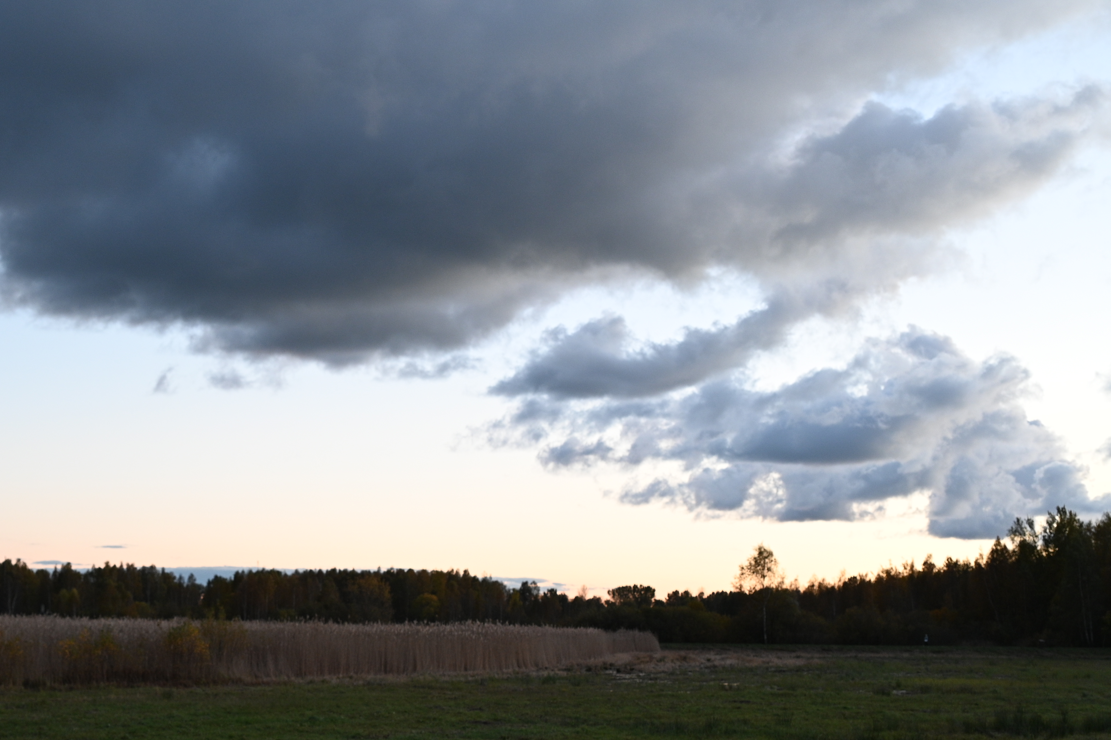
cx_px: 319
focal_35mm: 53
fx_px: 1628
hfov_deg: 37.0
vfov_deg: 25.4
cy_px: 499
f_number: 4
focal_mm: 33.5
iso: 640
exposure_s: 1/100
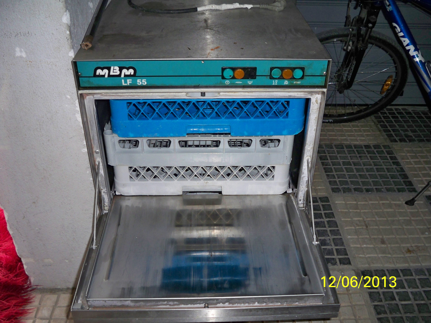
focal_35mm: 35
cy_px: 162
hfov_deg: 52.6
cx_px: 216
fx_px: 436
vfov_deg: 40.7
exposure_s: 1/60
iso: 200
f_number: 3.1
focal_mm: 6.3
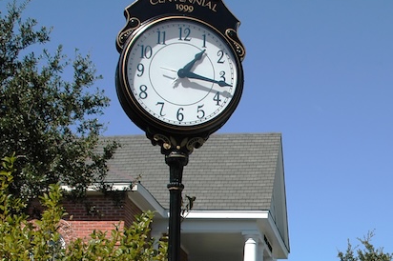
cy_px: 264
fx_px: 1113
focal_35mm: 102
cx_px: 427
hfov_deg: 19.2
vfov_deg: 13.2
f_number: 8
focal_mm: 28
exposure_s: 1/250
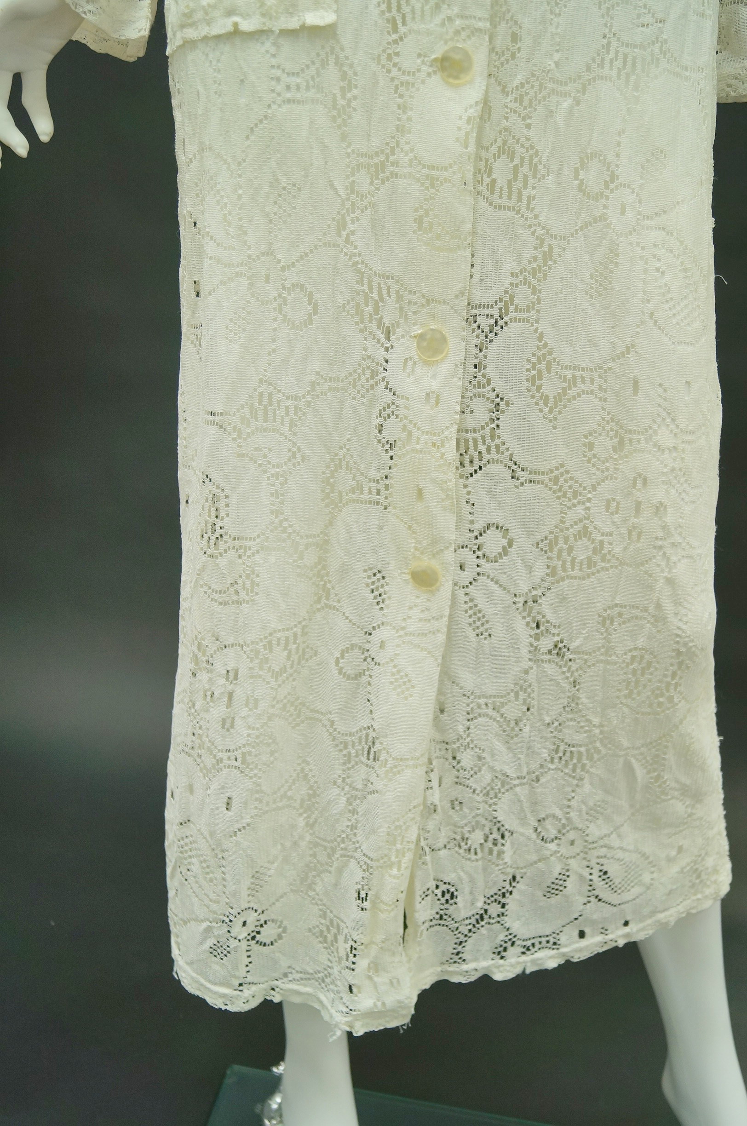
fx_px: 1124
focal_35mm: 36
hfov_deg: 36.8
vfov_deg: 53.2
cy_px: 563
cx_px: 374
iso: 500
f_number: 4
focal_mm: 24
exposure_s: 1/60
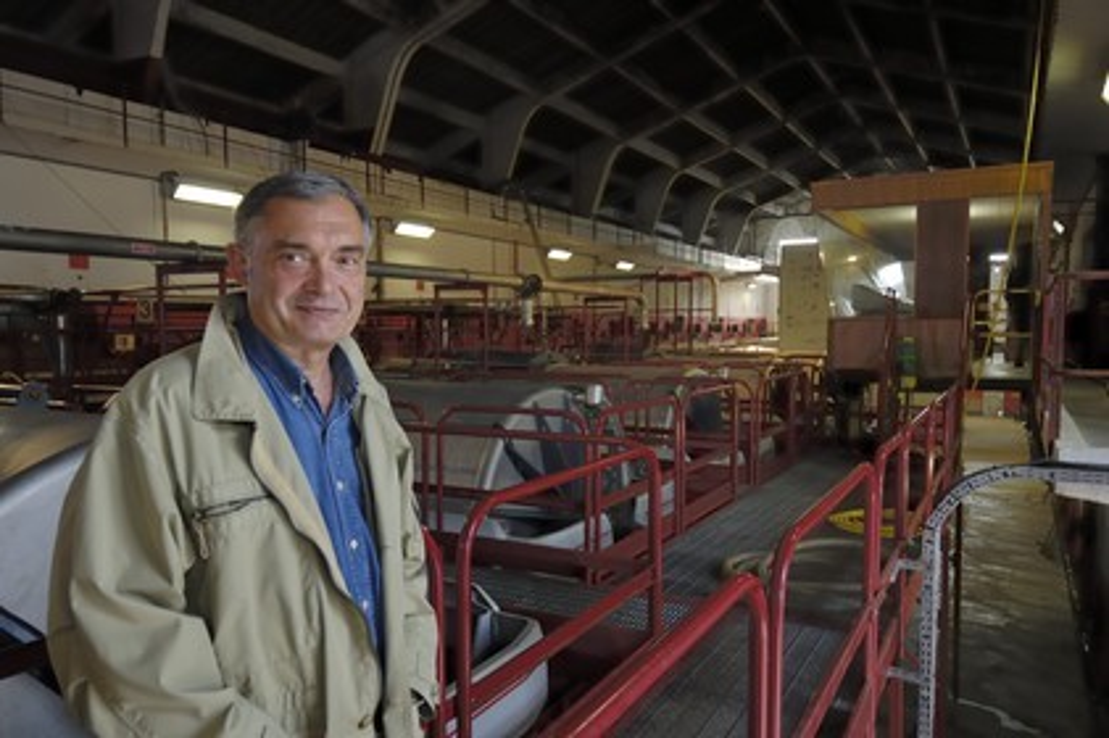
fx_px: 785
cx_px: 554
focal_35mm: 26
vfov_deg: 50.3
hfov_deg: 70.5
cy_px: 369
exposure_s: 1/8
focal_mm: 17
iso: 100
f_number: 5
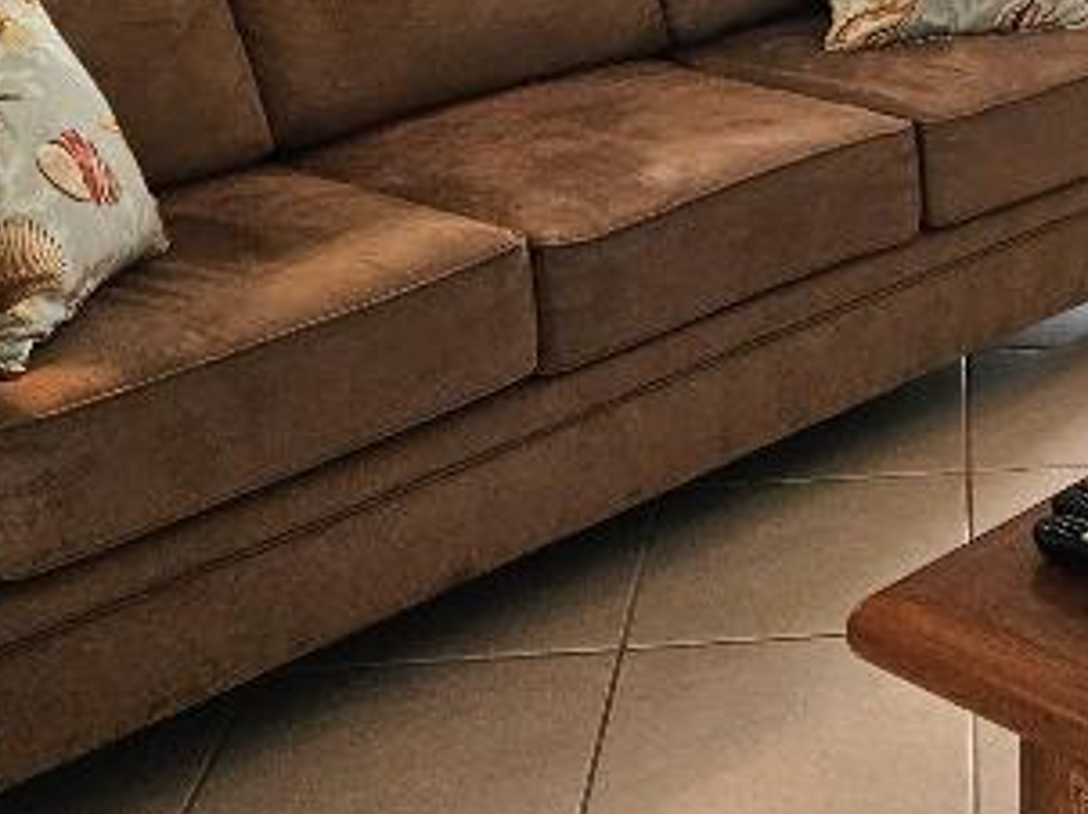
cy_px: -432
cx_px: 1272
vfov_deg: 17.0
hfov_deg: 23.1
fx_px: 2450
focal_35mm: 78
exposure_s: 1/120
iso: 250
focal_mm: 5.4
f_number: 1.8
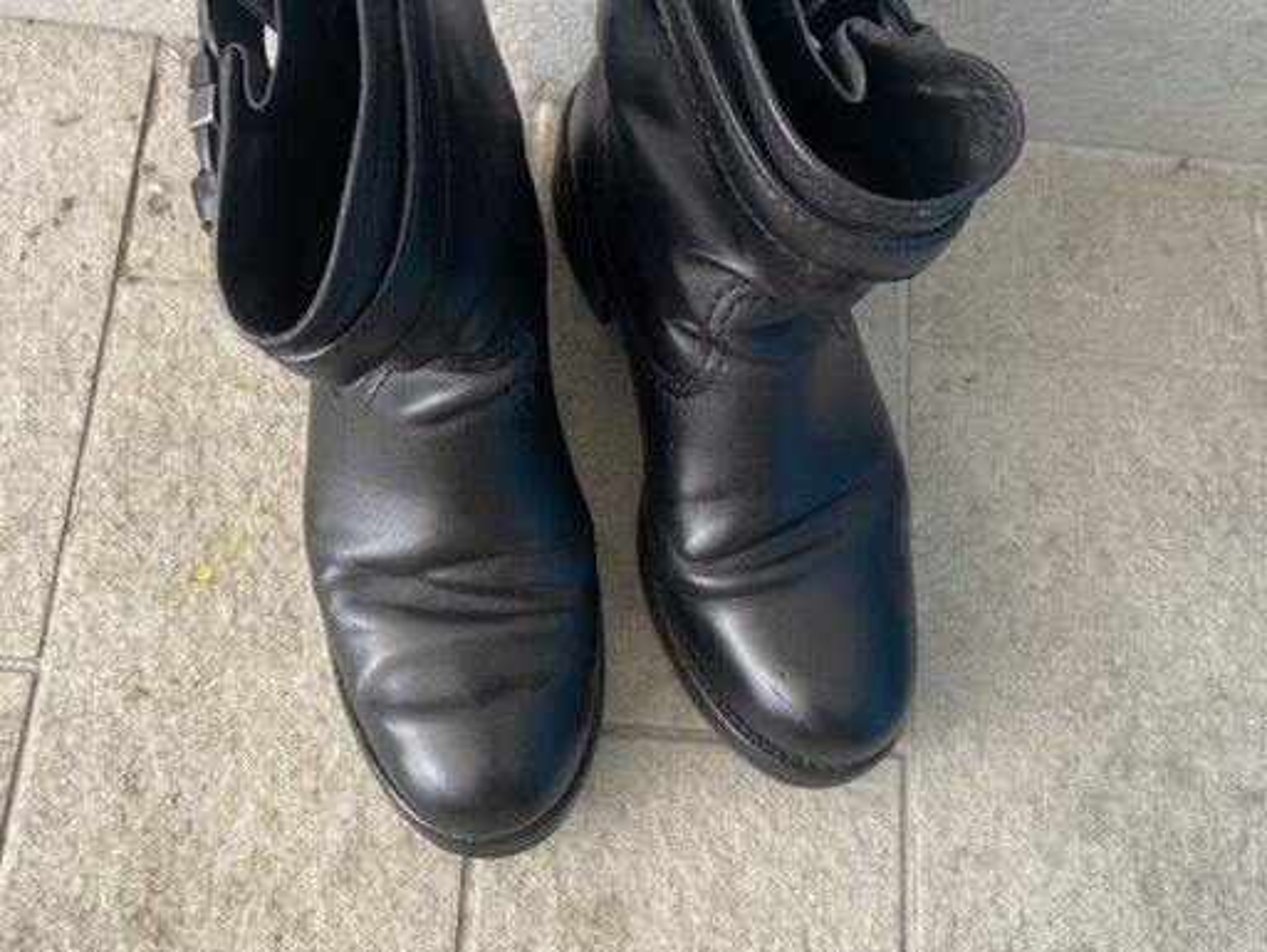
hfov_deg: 67.3
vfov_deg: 53.1
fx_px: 953
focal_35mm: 26
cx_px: 634
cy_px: 476
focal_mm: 4.25
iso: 250
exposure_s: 1/60
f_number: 1.8
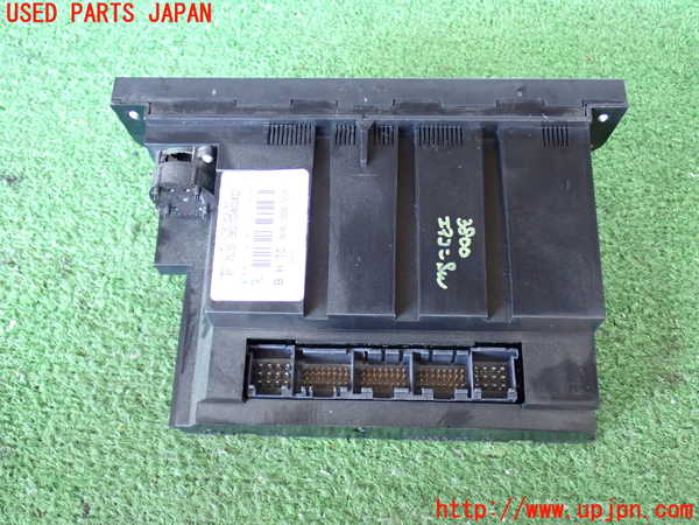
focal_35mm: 38
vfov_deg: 37.7
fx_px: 767
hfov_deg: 49.0
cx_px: 350
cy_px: 262
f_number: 2.7
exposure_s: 1/40
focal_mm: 6.83
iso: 800
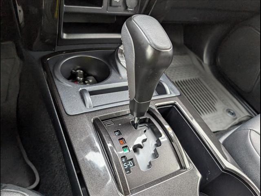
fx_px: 181
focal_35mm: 24
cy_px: 98
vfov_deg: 56.8
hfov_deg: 71.6
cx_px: 130
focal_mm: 6.9
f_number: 1.68
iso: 426
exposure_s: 1/200
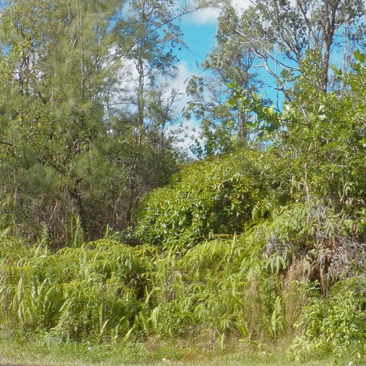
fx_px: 562
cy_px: 205
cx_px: 261
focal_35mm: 47
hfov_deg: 35.5
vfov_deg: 36.0
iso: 125
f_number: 5.6
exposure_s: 1/1000
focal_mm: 4.9
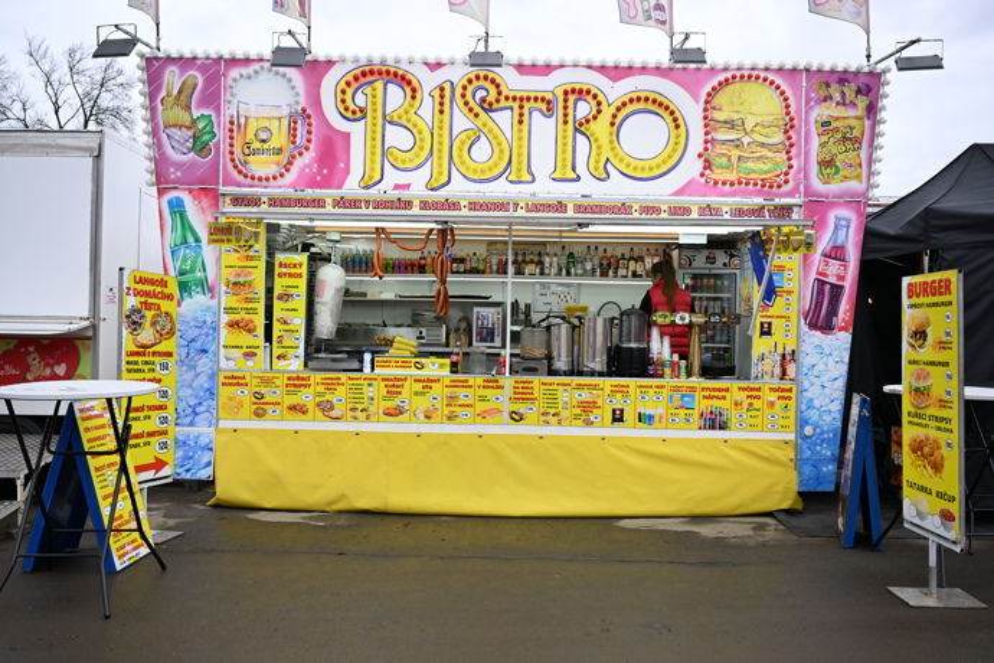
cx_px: 497
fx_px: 842
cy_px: 332
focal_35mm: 30
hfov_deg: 61.1
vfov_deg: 43.0
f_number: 4.5
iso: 800
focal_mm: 30.5
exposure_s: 1/1000
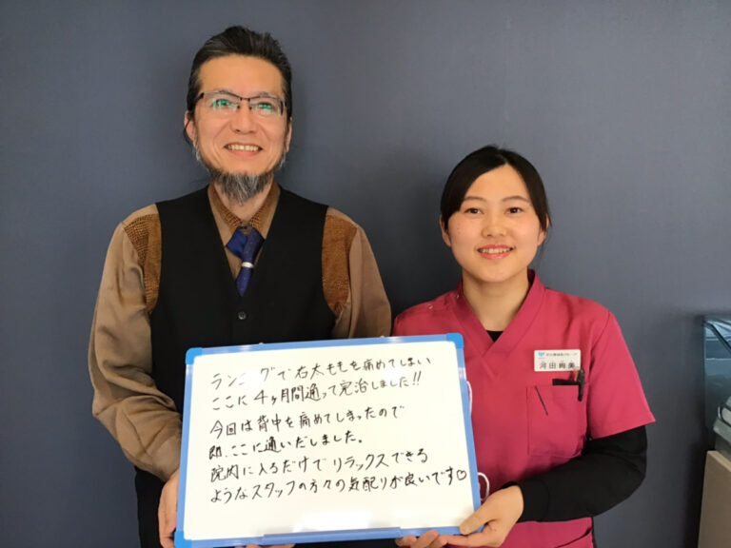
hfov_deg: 58.4
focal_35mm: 31
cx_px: 366
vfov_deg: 45.4
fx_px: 655
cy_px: 274
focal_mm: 3.3
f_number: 2.4
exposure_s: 1/30
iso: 40
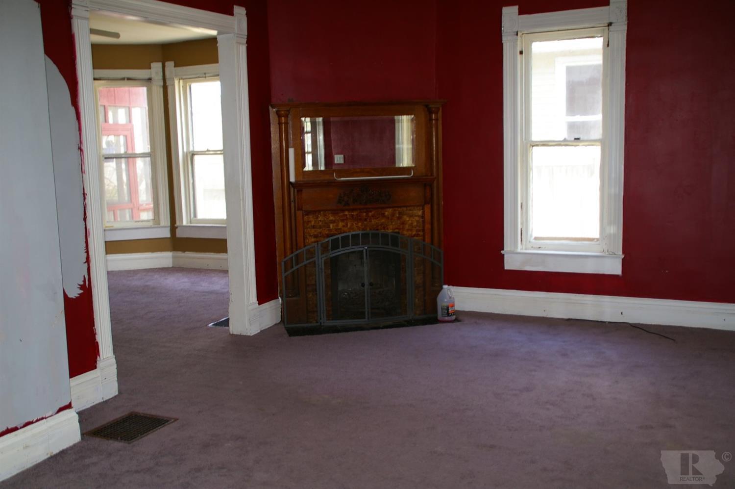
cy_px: 244
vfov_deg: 36.8
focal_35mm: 36
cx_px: 368
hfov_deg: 53.2
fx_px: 734
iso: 200
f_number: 4
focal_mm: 24
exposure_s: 1/45
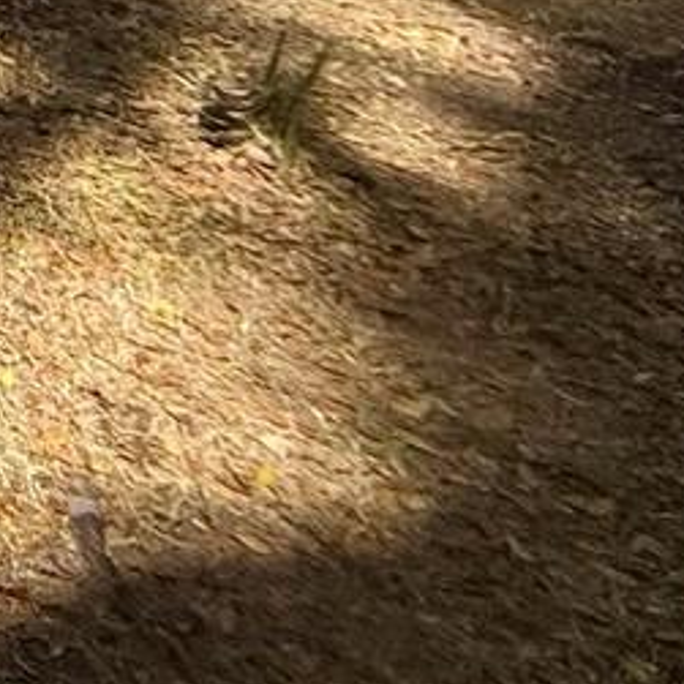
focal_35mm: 79
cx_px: -1237
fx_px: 1766
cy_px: -842
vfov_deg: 15.3
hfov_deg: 12.4
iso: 50
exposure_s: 1/1795
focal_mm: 2.22
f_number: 2.2
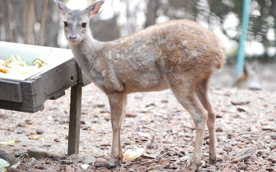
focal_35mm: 308
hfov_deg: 6.8
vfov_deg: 4.3
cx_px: 160
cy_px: 76
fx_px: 2317
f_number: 4.5
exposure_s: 1/160
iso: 1600
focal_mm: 170
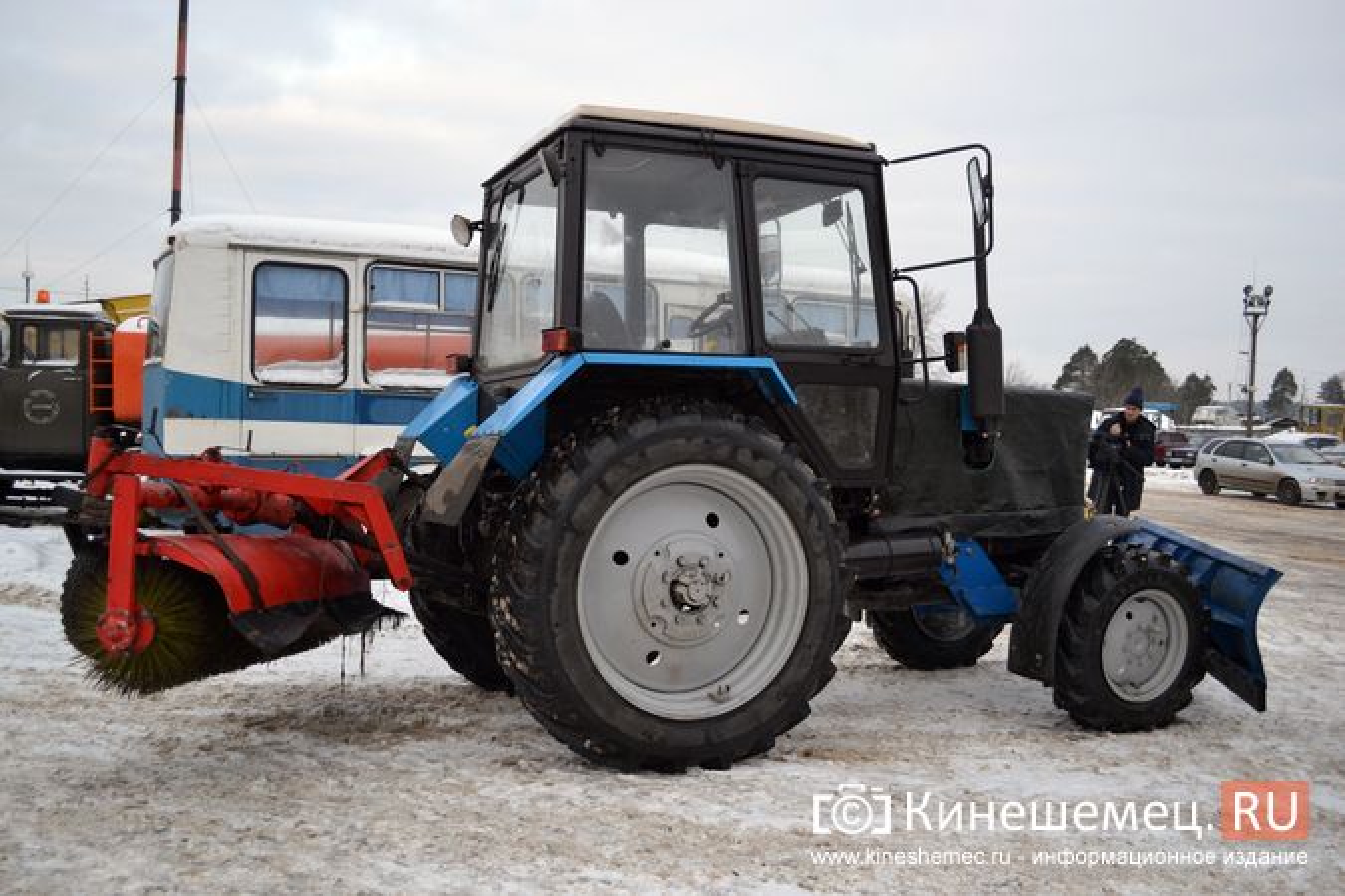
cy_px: 448
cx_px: 672
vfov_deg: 40.0
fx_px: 1233
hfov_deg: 57.2
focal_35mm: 33
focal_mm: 22
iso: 400
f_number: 3.8
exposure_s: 1/800
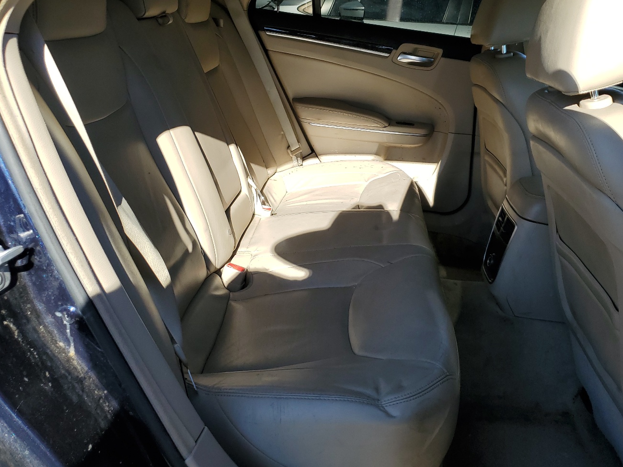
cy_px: 181
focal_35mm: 32
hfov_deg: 56.6
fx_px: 576
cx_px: 360
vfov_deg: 43.9
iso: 50
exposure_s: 1/1111
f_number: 1.5
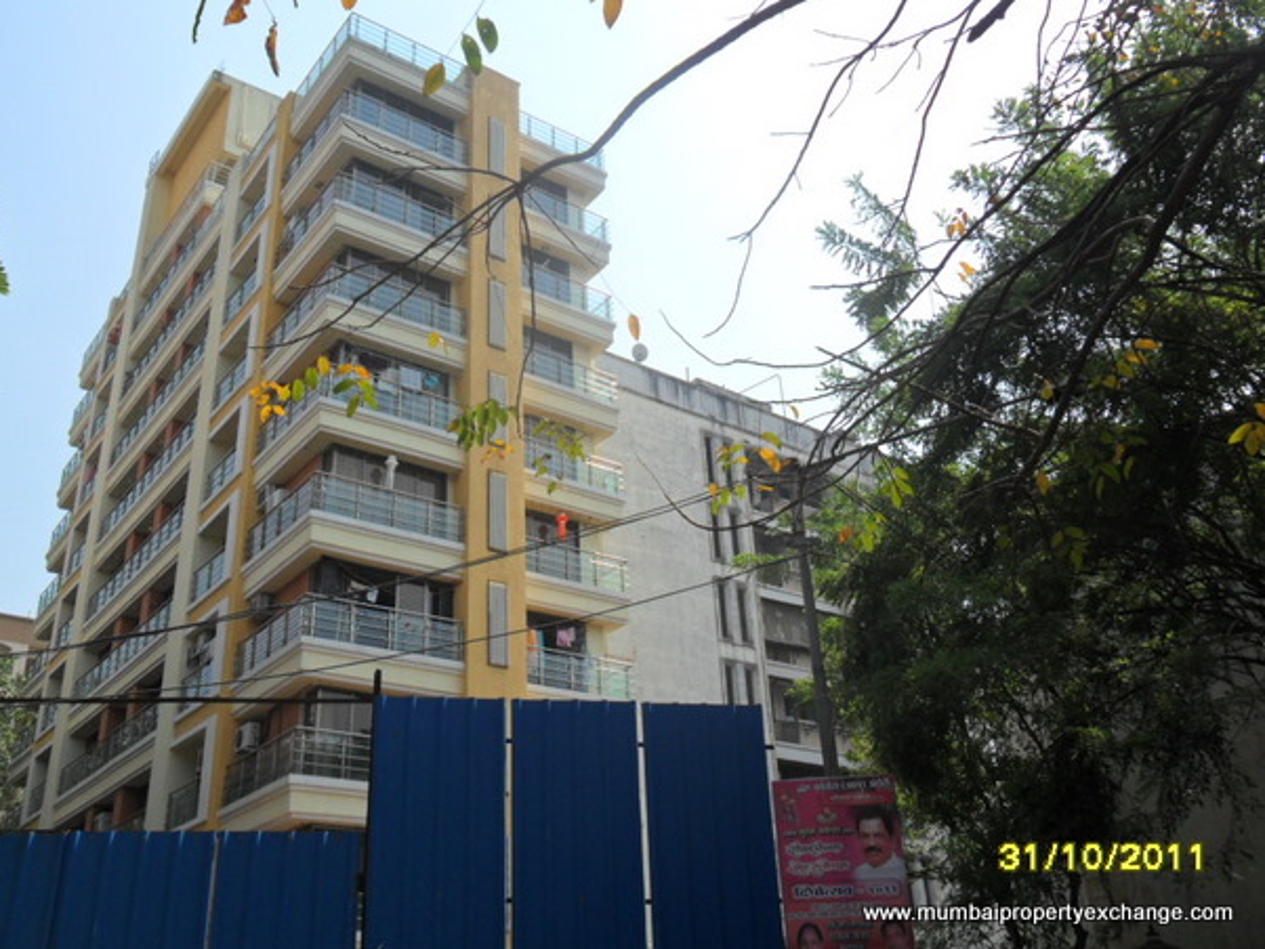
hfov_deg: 53.9
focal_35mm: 34
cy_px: 449
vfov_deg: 41.8
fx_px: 1243
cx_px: 595
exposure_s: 1/1000
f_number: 3.7
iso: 100
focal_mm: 5.7
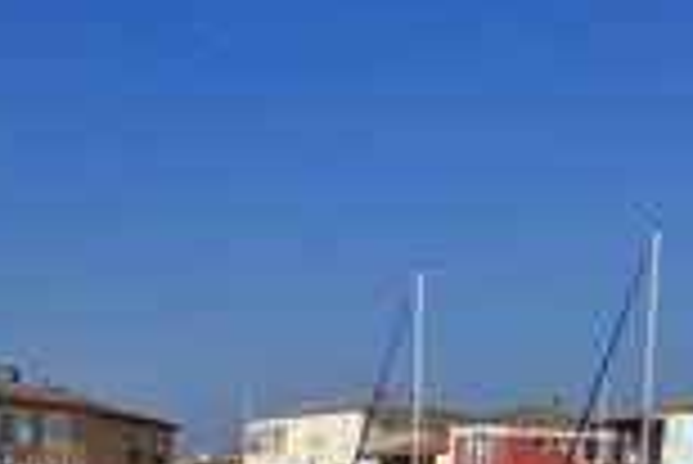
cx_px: 670
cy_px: 581
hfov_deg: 18.3
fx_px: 2100
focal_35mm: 109
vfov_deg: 12.3
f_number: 16
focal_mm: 40
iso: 200
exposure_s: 1/250
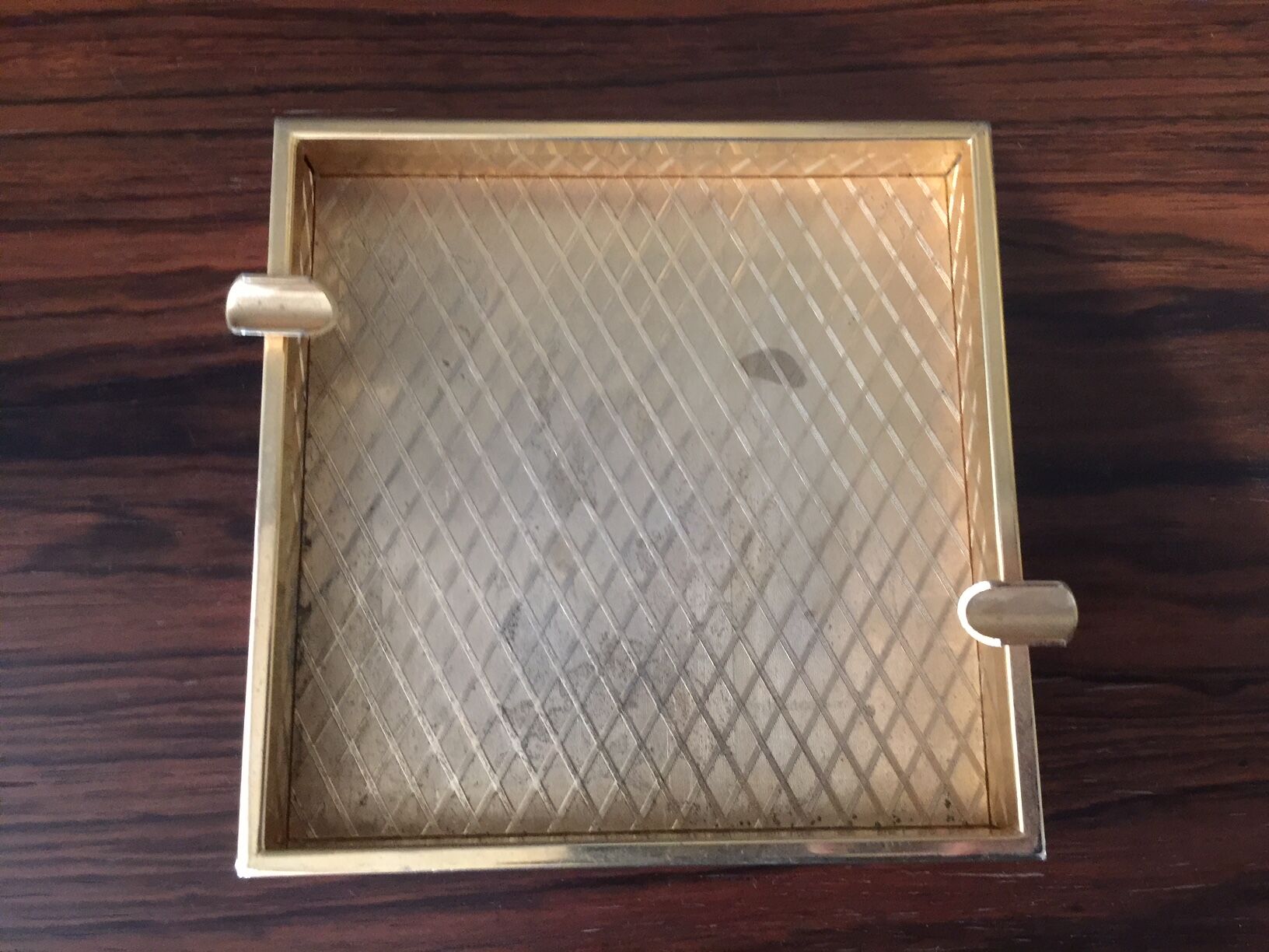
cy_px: 476
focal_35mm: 29
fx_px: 1063
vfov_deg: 48.2
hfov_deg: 61.7
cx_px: 634
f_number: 2.2
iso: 125
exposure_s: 1/4
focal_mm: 4.15
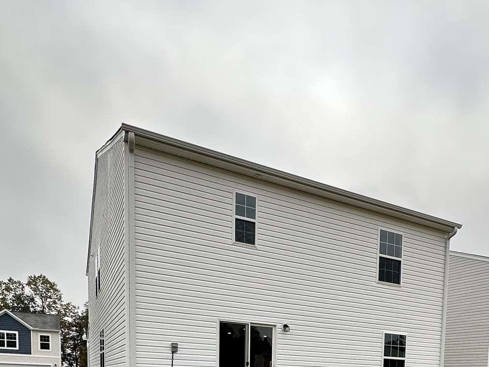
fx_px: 452
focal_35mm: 32
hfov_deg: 55.3
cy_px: 420
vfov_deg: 36.2
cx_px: 337
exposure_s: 1/749
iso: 40
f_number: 2.2
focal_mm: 2.22
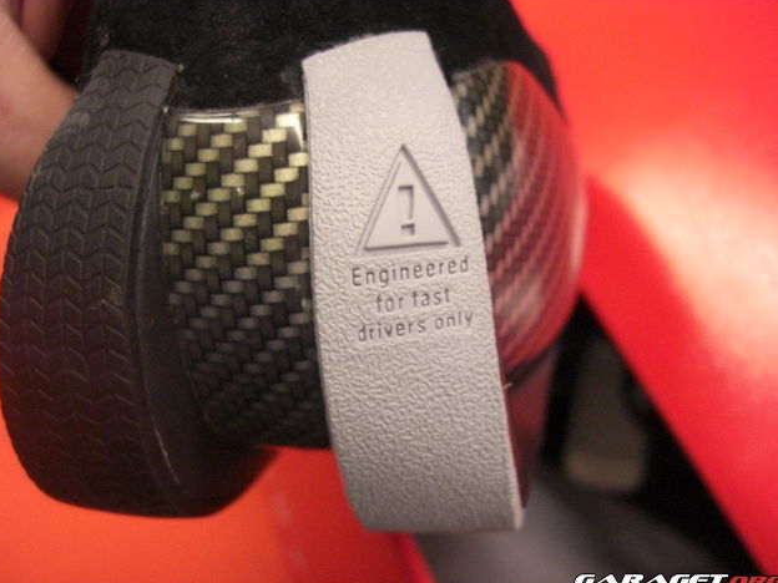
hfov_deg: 47.9
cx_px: 389
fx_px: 877
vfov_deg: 36.8
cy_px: 294
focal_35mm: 39
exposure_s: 1/125
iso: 800
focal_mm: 7.9
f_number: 2.8
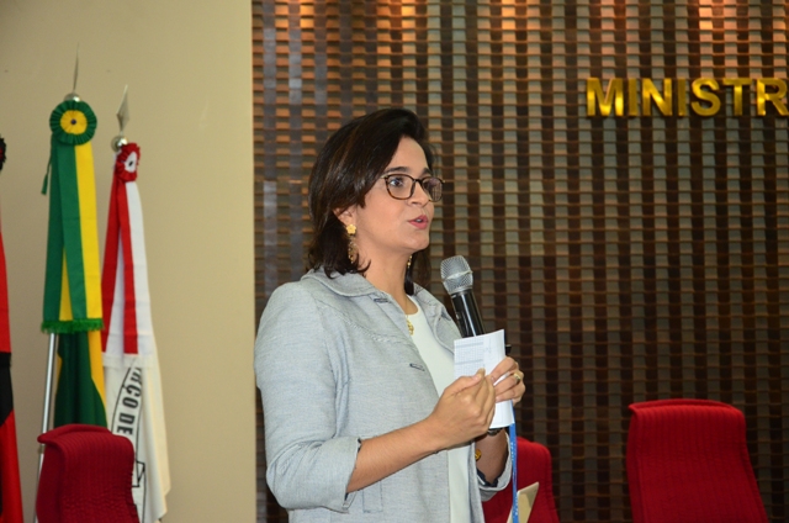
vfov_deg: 15.6
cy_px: 262
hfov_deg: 23.4
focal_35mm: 87
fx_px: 1903
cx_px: 394
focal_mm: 58
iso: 1600
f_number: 5
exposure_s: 1/80
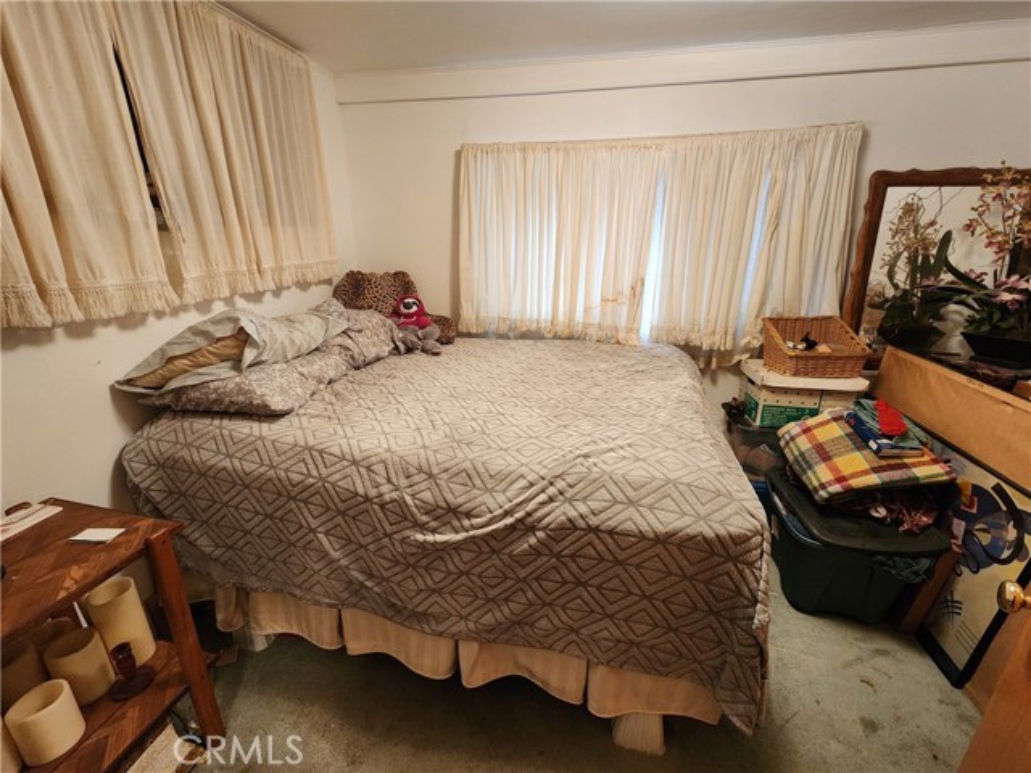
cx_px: 516
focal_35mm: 13
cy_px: 386
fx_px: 387
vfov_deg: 89.9
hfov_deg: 106.2
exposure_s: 1/60
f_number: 2.2
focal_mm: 2.2
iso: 400
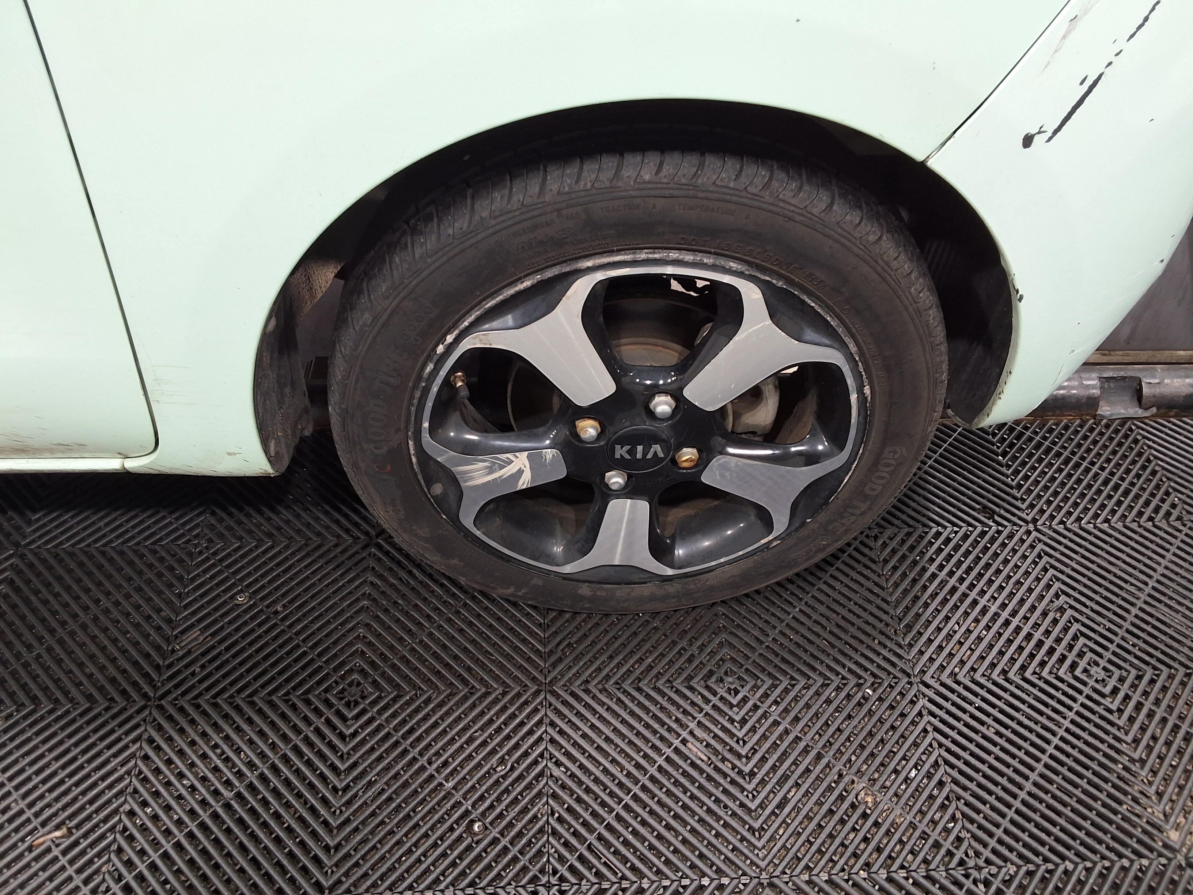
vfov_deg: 49.7
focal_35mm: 28
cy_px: 448
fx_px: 965
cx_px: 596
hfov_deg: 63.4
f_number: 1.9
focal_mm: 2.91
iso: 80
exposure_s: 1/40
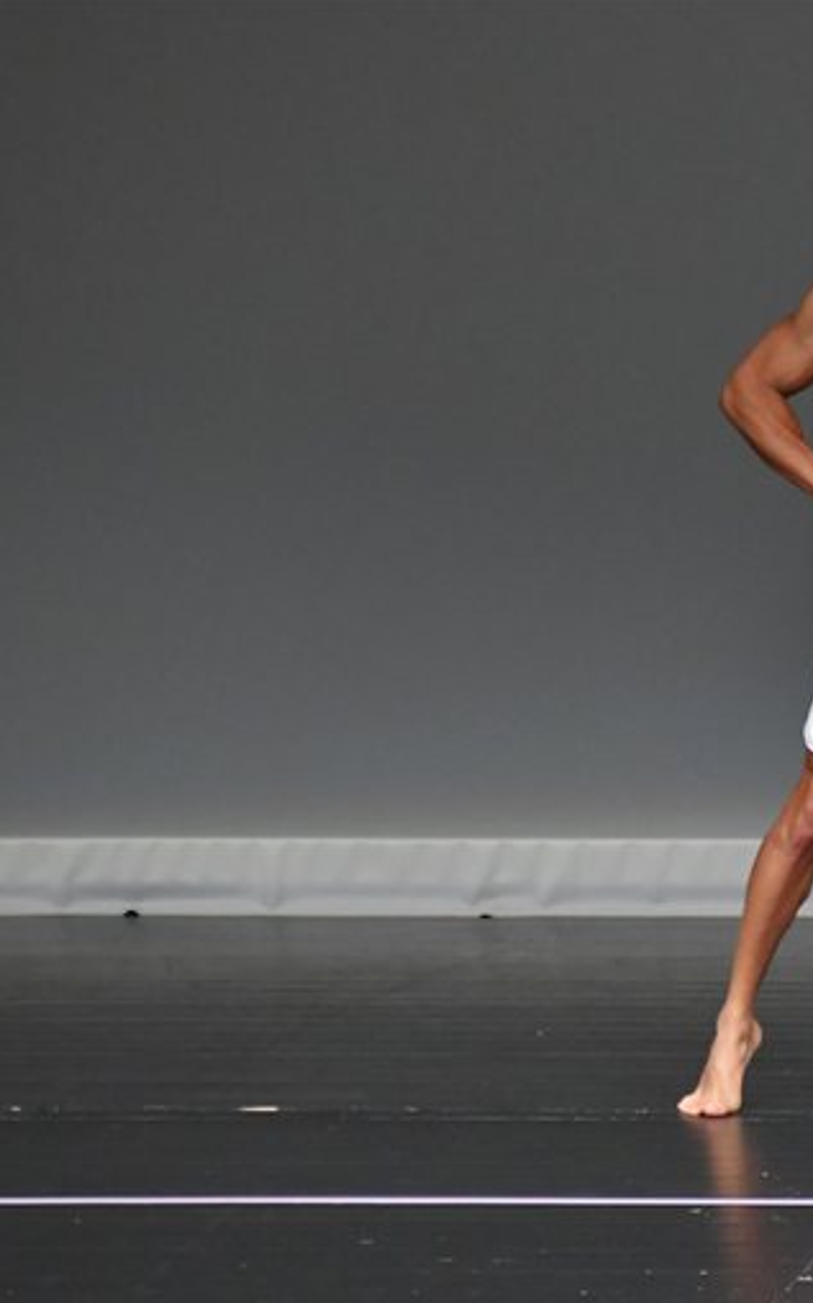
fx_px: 20691
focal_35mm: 583
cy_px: 657
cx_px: 973
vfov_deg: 3.6
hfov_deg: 2.2
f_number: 5.6
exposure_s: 1/400
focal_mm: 250
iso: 5000
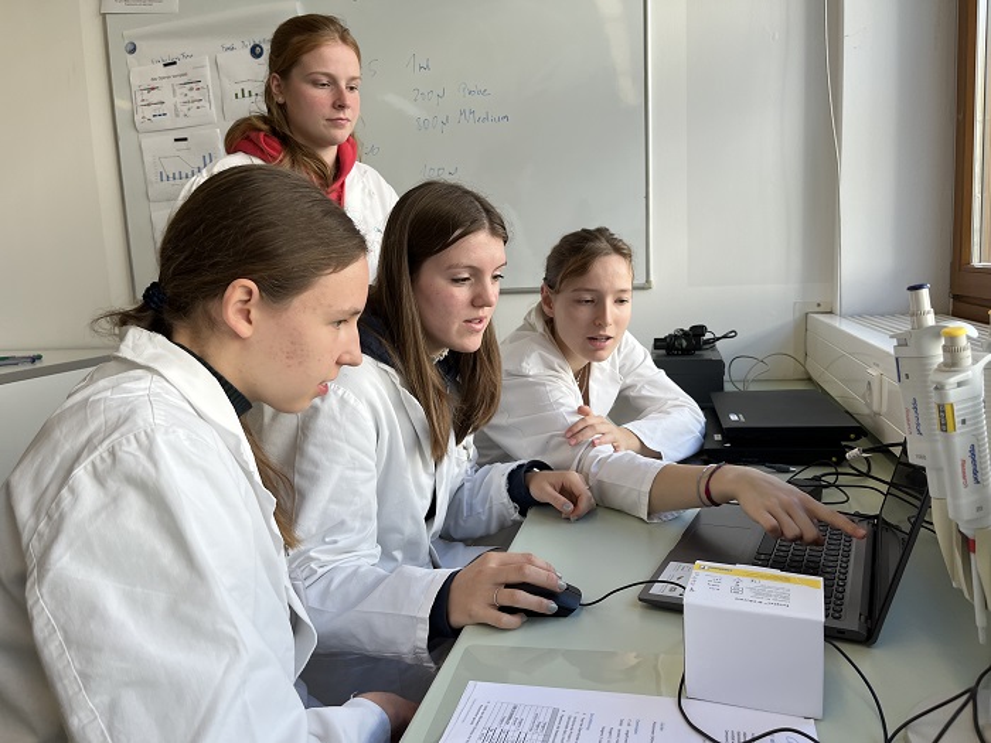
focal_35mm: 26
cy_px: 372
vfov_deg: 53.1
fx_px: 744
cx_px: 496
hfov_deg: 67.3
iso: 50
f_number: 1.6
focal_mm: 5.1
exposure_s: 1/310
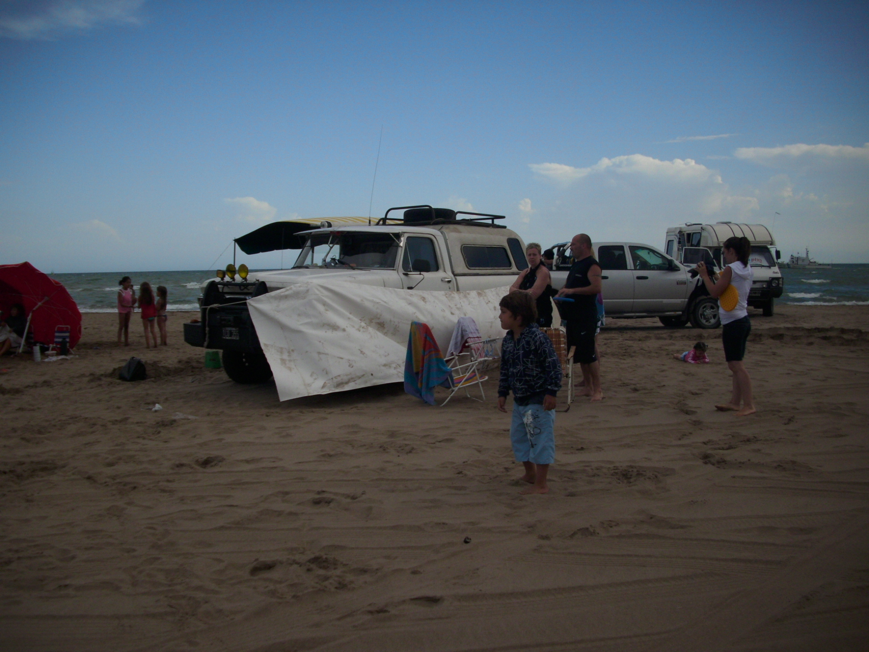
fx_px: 778
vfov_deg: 45.4
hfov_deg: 58.4
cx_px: 434
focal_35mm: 31
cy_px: 326
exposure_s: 1/478
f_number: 5.6
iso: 50
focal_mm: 6.2
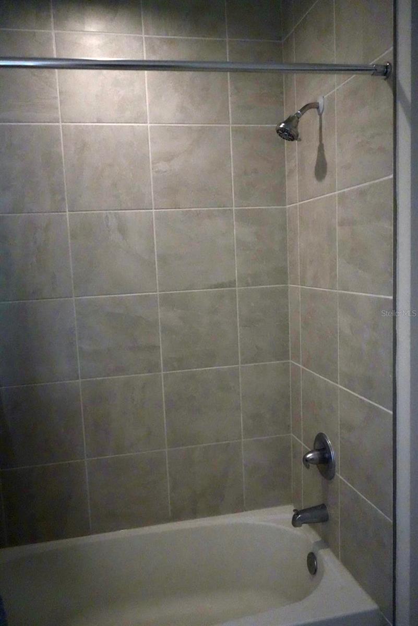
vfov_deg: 65.5
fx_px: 487
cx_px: 209
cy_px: 313
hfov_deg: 46.4
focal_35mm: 28
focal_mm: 28
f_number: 3.5
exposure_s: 1/8000
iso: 12800
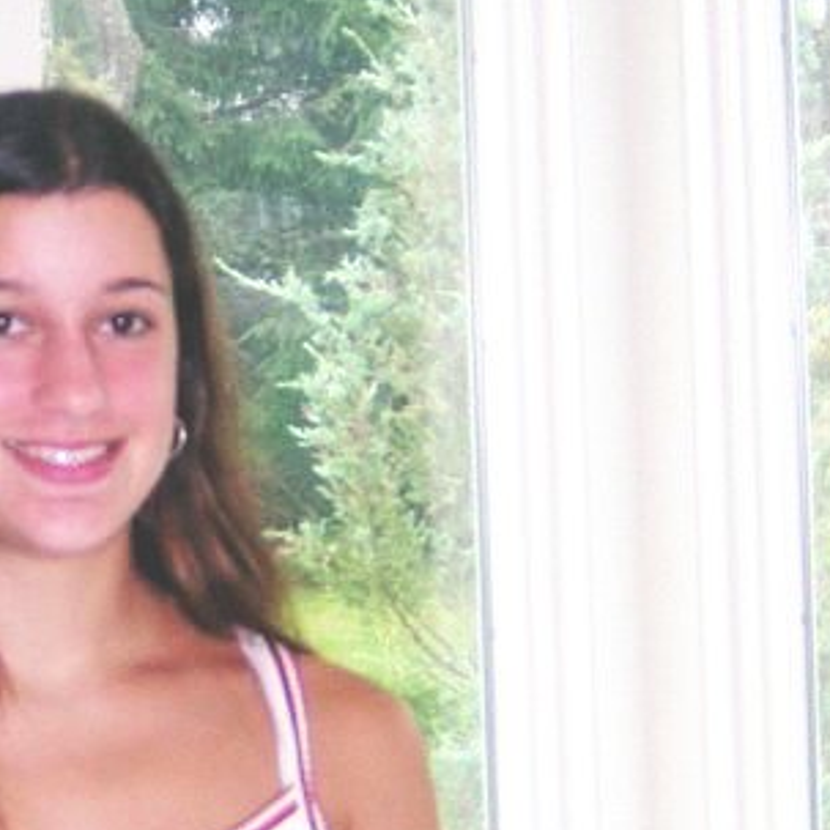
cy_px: 364
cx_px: 74
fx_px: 4747
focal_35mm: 175
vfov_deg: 10.0
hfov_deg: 9.9
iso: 400
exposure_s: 1/60.1
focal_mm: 13.1
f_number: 4.5
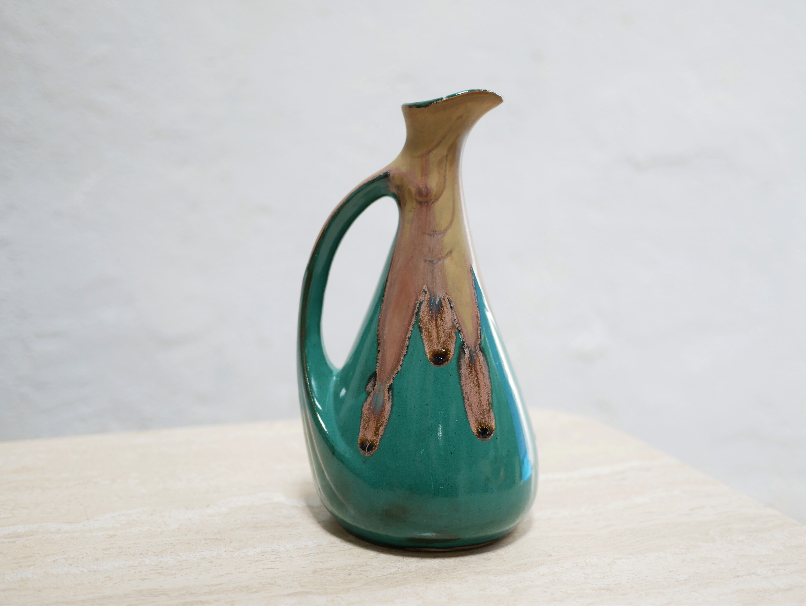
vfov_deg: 36.0
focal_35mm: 40
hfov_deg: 46.8
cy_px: 303
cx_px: 403
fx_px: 932
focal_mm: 20
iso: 200
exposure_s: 1/80
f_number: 1.7
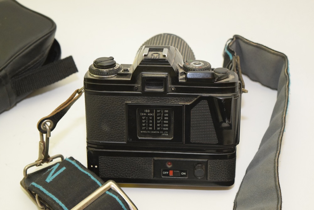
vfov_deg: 16.6
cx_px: 157
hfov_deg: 24.6
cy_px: 105
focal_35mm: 82
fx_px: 720
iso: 3200
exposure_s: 1/60
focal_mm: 55
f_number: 5.6
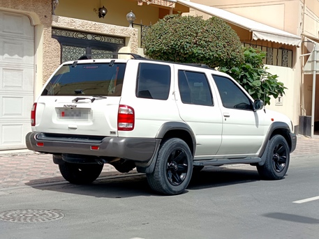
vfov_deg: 20.4
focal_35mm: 72
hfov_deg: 27.0
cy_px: 120
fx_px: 664
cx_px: 160
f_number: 1.75
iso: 101
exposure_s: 1/714
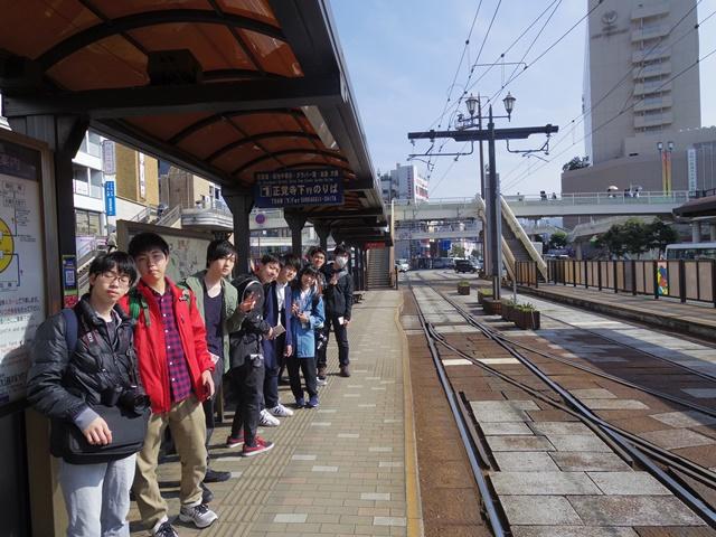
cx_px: 358
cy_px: 268
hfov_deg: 73.9
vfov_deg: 58.9
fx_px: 476
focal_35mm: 23
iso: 200
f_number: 4
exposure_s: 1/800
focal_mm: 5
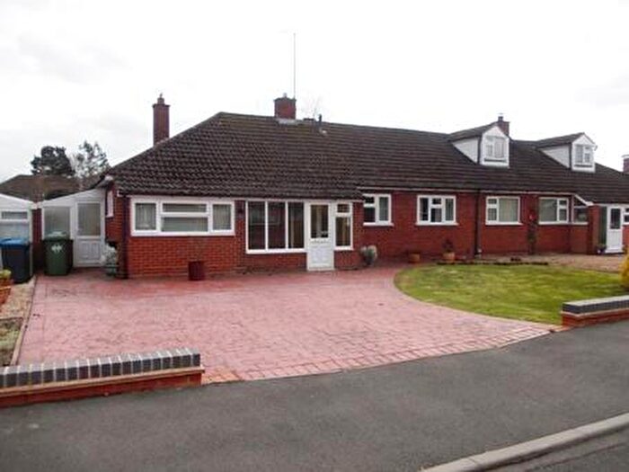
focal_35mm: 28
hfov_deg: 63.4
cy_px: 236
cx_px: 314
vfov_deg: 49.7
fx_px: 509
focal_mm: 4
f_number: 5.4
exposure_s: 1/160
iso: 80
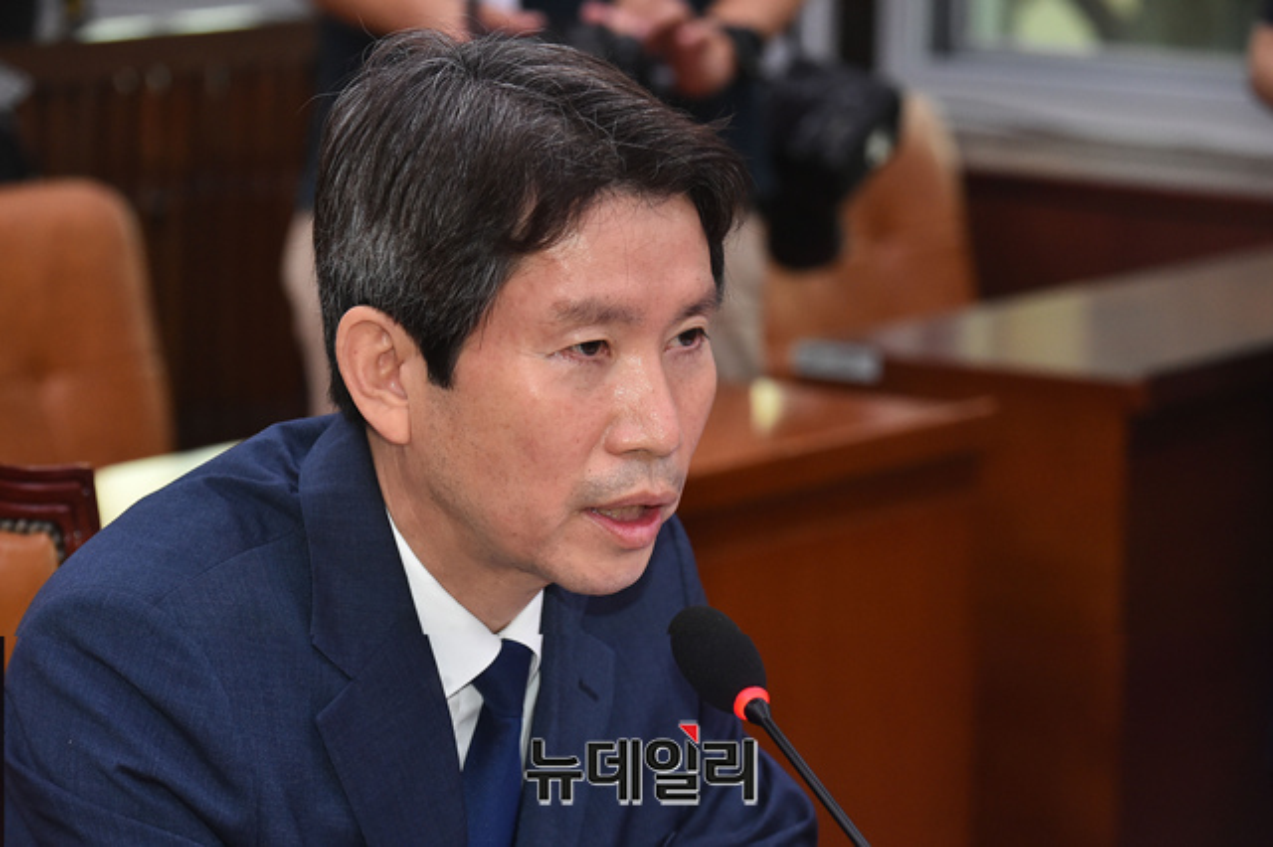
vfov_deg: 7.4
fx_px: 6538
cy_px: 424
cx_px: 636
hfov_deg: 11.1
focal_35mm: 185
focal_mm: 185
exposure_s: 1/250
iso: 4000
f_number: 7.1
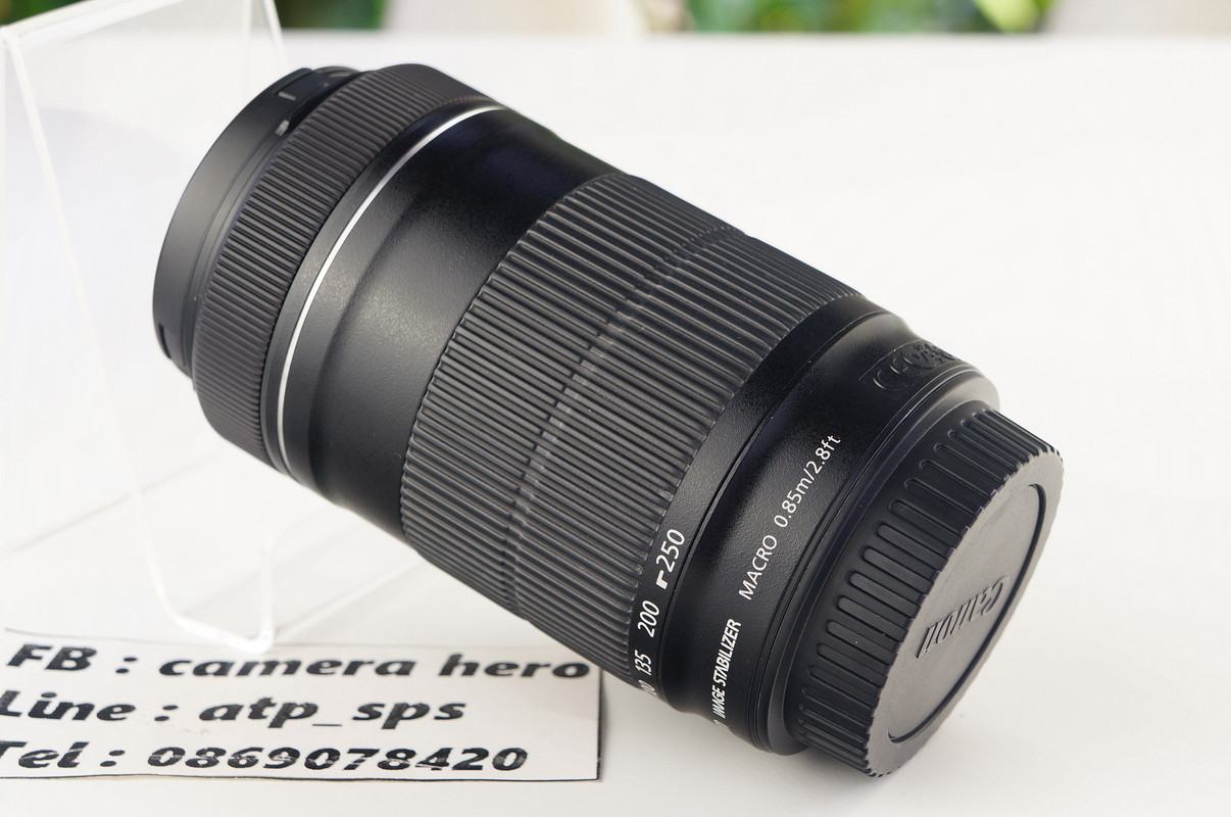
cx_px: 616
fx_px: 2817
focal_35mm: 82
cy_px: 408
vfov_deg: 16.5
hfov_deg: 24.7
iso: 200
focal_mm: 55
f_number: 8
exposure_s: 1/8
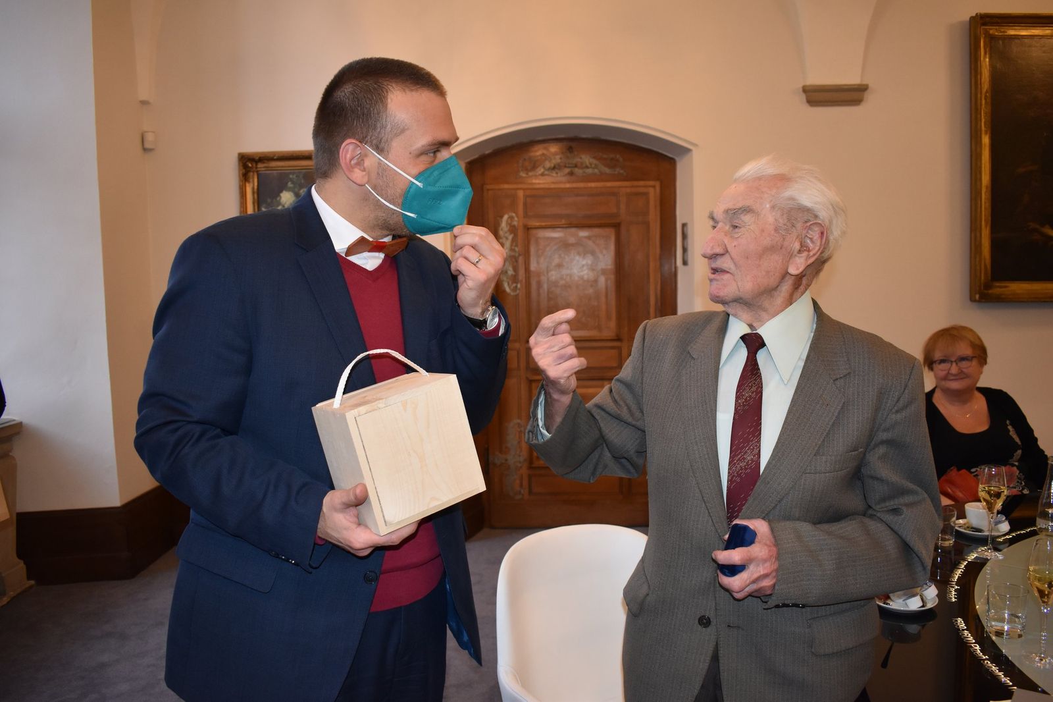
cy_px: 351
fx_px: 877
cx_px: 526
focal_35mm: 30
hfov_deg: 61.9
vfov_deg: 43.6
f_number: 3.5
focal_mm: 20
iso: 900
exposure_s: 1/60
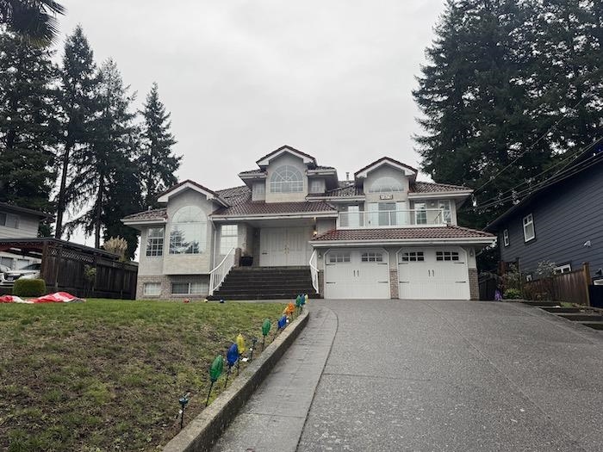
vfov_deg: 56.8
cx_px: 302
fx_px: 418
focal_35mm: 24
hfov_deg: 71.6
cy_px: 226
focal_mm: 6.76
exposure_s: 1/730
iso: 80
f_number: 1.78
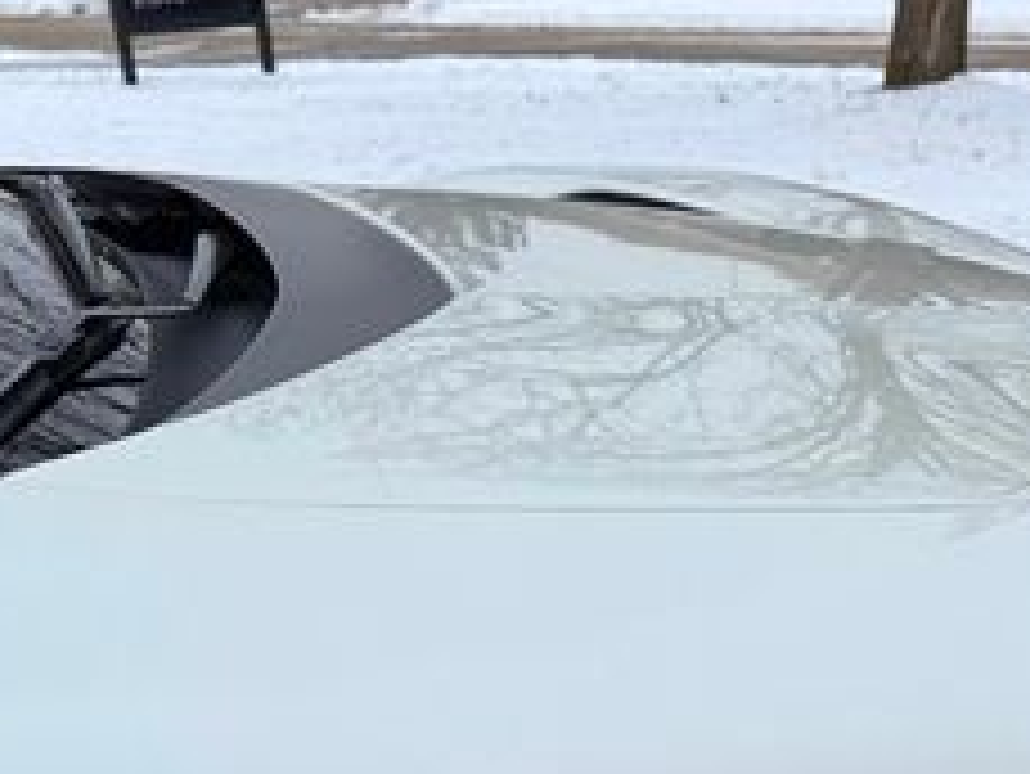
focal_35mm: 67
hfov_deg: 28.1
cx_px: 882
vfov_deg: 20.8
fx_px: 1995
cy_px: 860
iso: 80
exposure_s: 1/1337
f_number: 1.78
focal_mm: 6.76
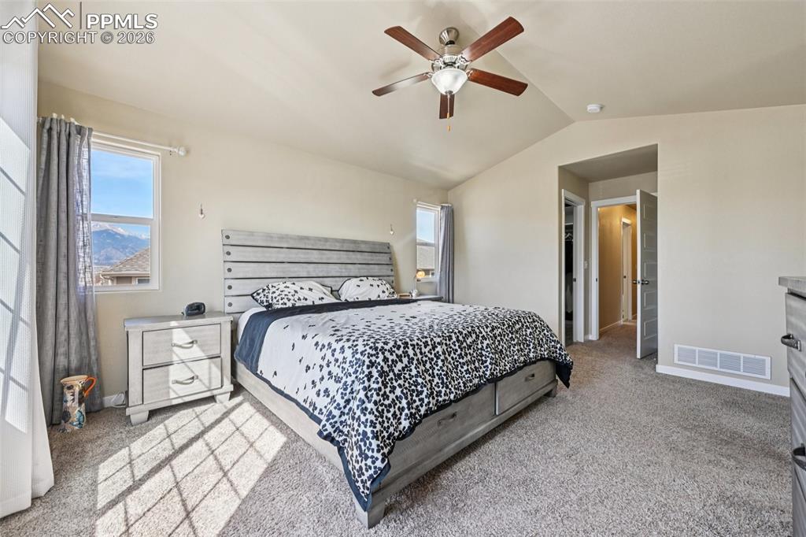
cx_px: 403
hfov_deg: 104.3
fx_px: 313
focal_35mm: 14
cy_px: 268
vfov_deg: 81.2
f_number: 11
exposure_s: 1/15
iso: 250
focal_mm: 14
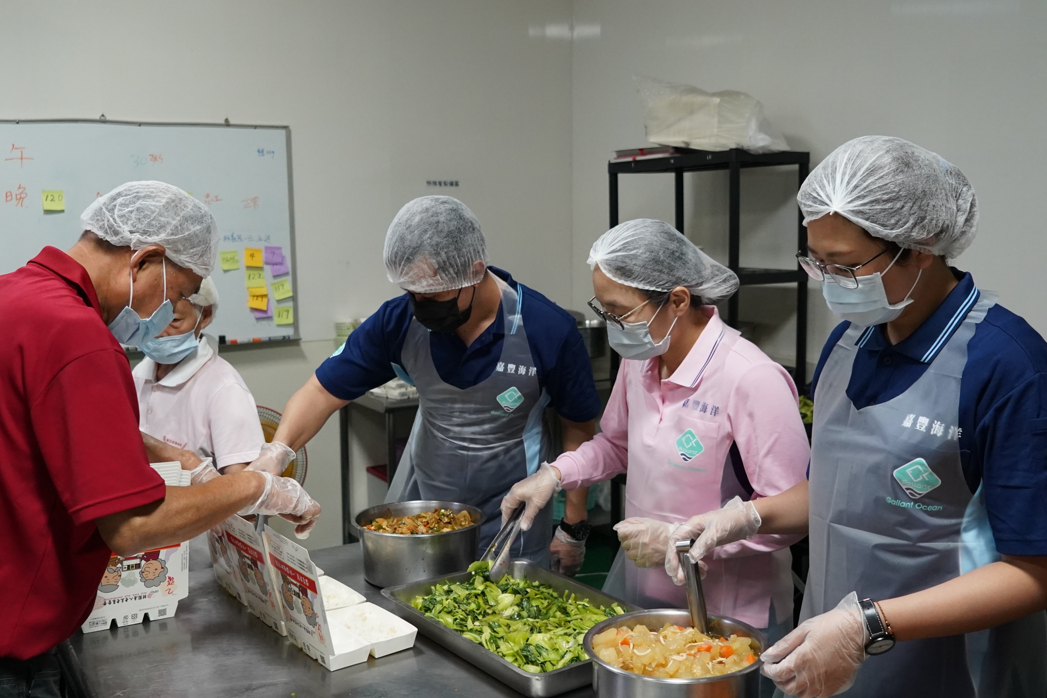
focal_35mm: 36
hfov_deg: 53.1
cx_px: 524
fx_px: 1047
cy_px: 349
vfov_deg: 36.9
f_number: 4
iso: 4000
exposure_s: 1/160
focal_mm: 24
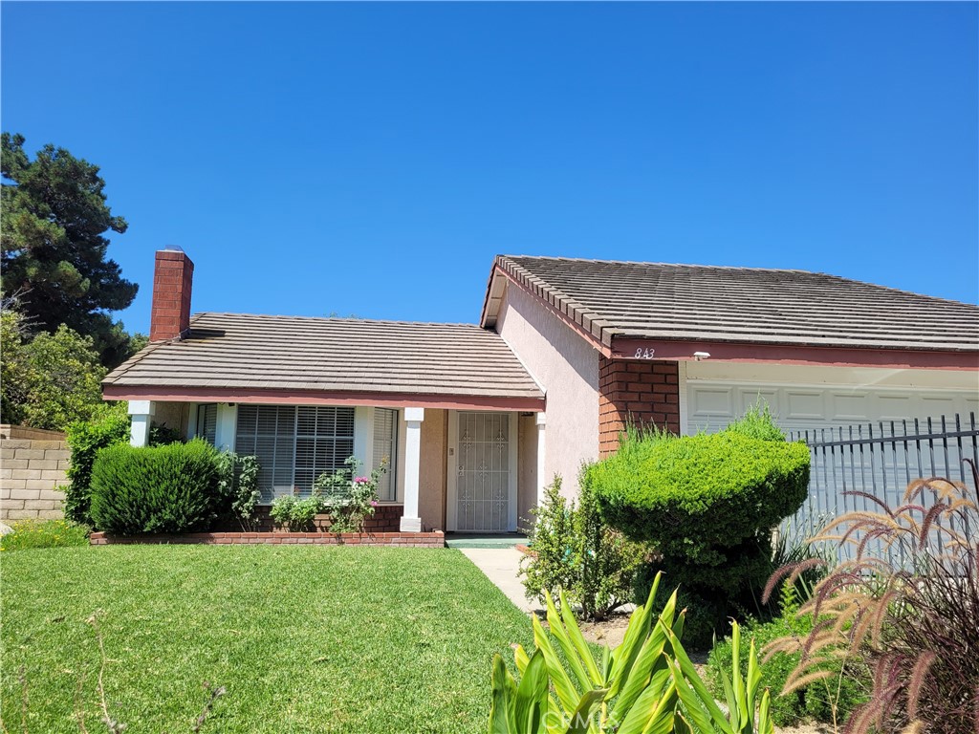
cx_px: 490
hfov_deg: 67.3
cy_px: 367
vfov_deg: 53.1
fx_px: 735
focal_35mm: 26
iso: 40
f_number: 1.8
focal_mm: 5.4
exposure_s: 1/2010
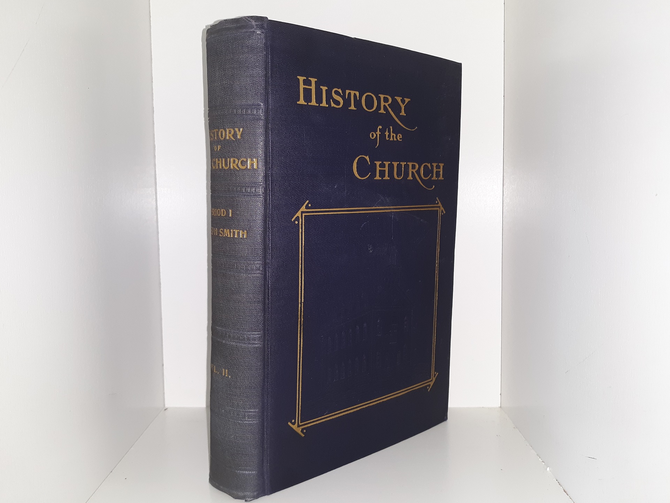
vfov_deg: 46.8
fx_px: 581
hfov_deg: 60.0
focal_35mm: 30
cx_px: 332
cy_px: 252
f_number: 1.7
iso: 64
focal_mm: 3.7
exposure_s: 1/120
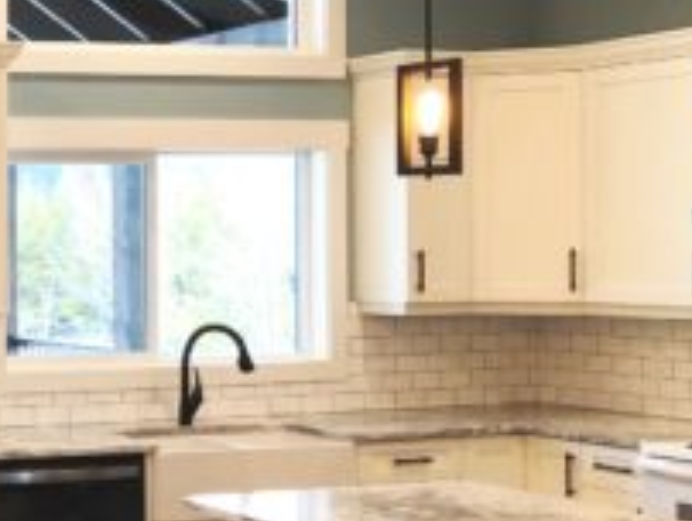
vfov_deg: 17.8
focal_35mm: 83
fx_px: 1661
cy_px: 278
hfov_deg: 21.2
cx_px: -226
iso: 40
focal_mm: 3.99
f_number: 1.8
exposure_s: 1/17
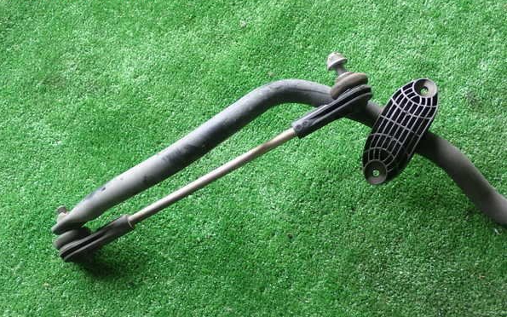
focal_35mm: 47
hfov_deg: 42.6
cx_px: 253
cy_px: 168
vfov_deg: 27.4
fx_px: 649
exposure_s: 1/50
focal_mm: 7.84
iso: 200
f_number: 2.9
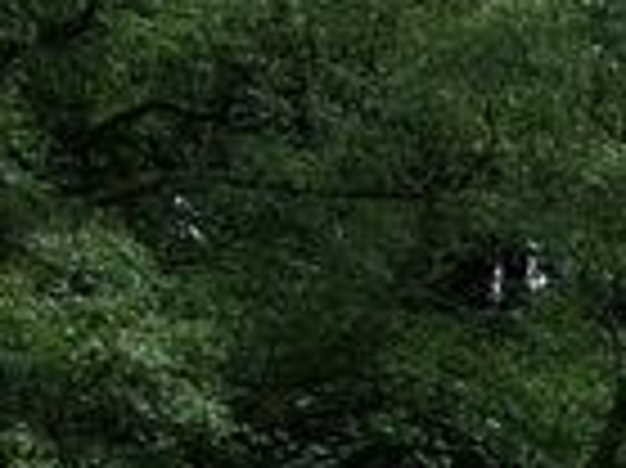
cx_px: 1635
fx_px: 2674
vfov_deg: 8.9
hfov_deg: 10.8
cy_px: 1174
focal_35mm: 148
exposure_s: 1/220
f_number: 5.6
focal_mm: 18
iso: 200
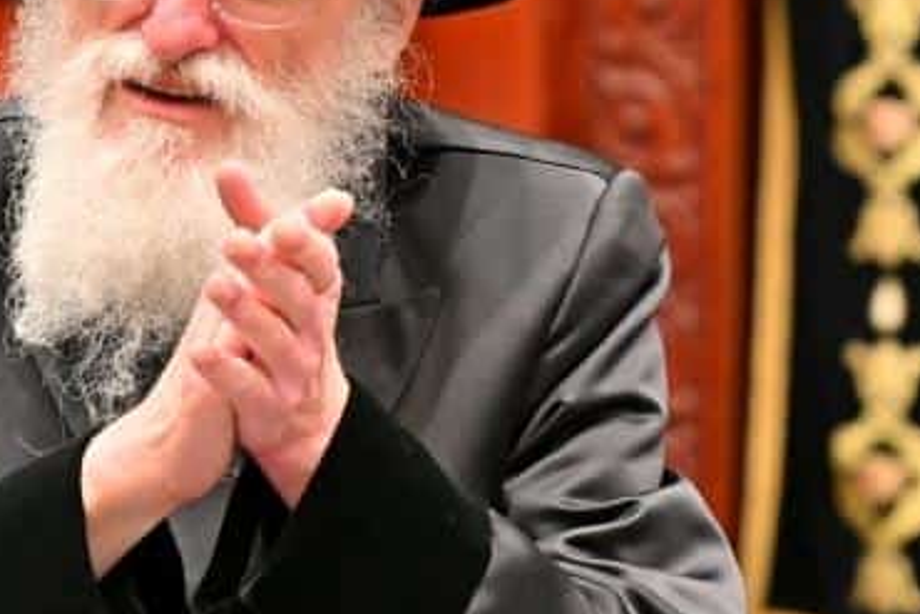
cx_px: 301
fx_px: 12731
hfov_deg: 4.1
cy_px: 14
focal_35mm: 498
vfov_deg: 2.8
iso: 500
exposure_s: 1/160
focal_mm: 120
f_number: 4
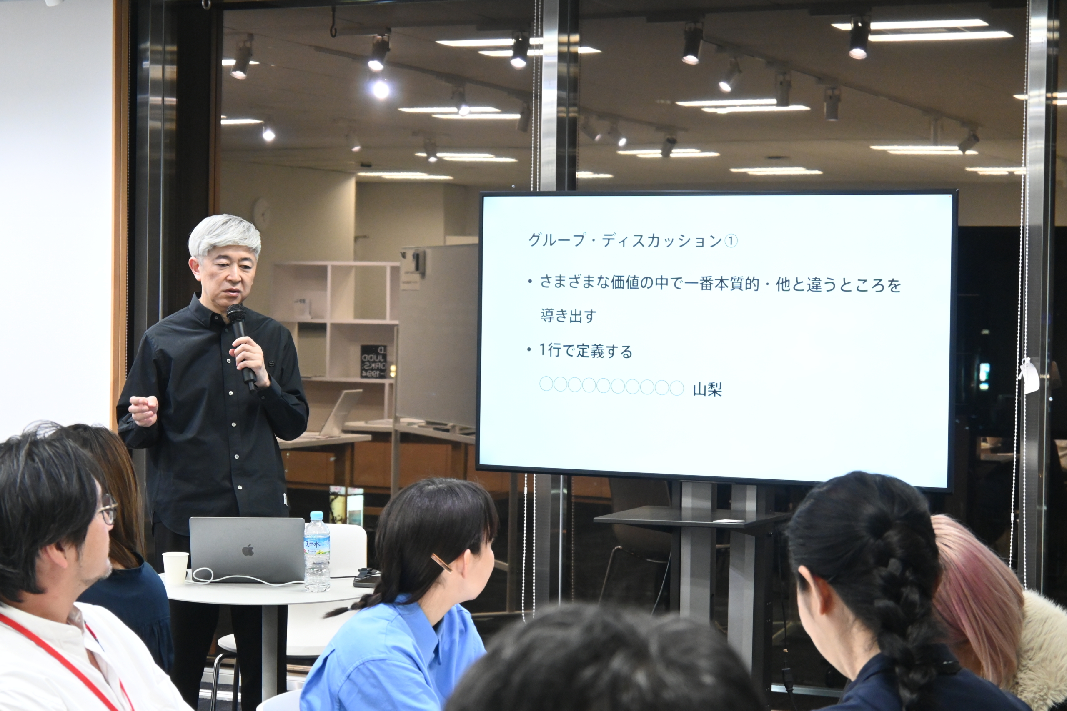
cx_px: 534
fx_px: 2223
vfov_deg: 18.2
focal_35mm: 75
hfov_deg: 27.0
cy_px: 356
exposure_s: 1/125
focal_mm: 50
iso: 2800
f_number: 6.3
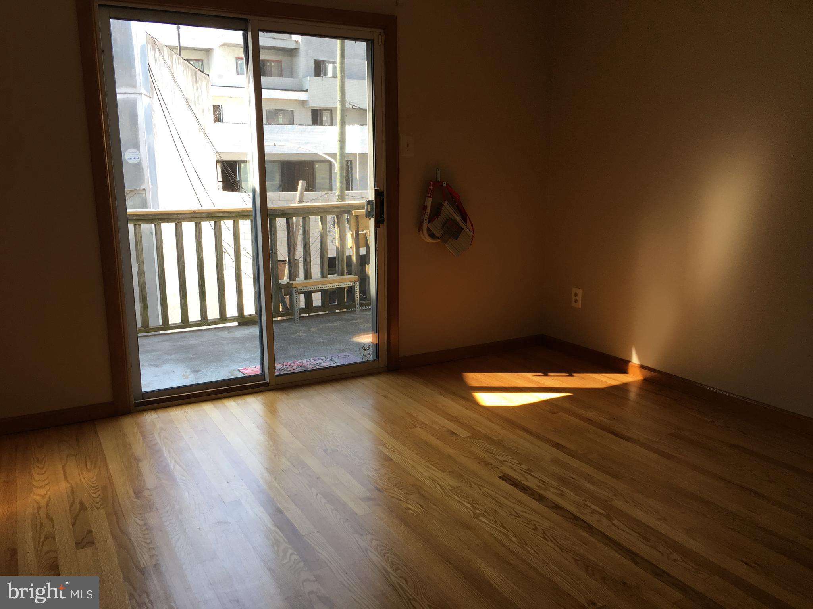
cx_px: 406
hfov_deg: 61.7
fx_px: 681
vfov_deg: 48.2
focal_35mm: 29
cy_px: 304
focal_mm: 4.15
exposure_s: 1/120
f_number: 2.2
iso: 32
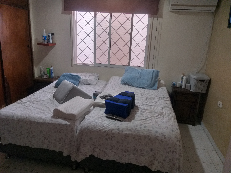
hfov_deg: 67.3
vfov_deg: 53.1
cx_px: 116
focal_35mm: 26
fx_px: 174
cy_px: 86
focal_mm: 3.93
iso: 125
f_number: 1.7
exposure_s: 1/40
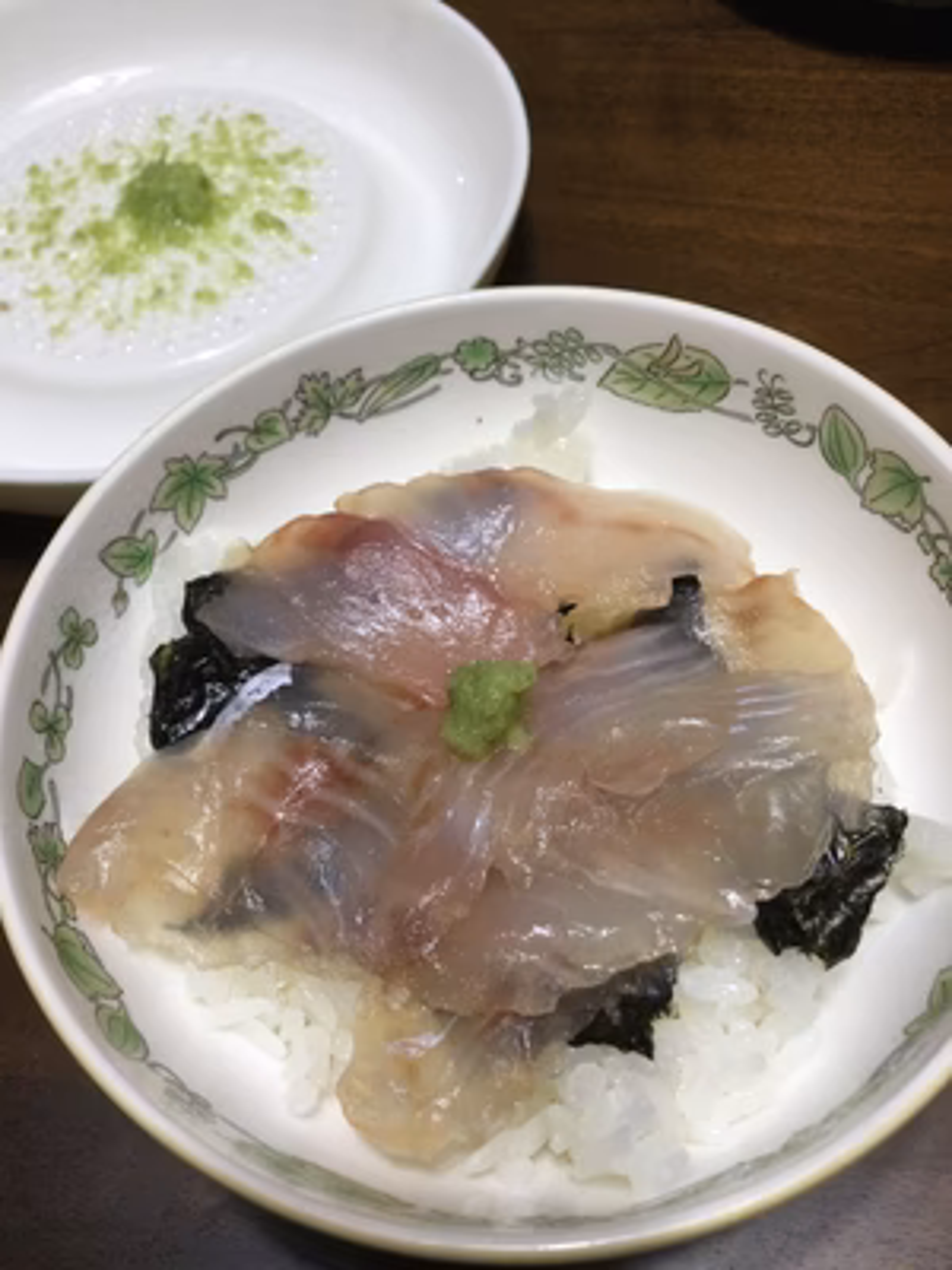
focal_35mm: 31
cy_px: 635
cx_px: 476
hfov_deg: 45.4
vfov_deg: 58.4
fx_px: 1137
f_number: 2.4
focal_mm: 3.3
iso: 100
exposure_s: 1/30
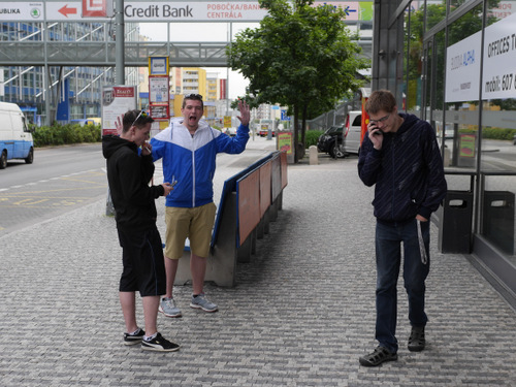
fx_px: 745
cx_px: 258
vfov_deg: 29.1
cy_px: 194
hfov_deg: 38.2
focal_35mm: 50
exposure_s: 1/640
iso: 200
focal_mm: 25
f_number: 3.5
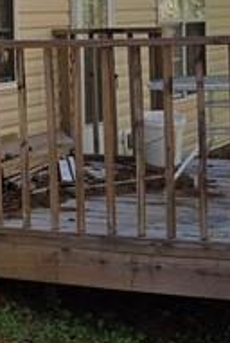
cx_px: -111
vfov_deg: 15.9
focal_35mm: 128
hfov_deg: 10.4
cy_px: 65
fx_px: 1222
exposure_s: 1/290
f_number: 1.7
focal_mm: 6.3
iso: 12
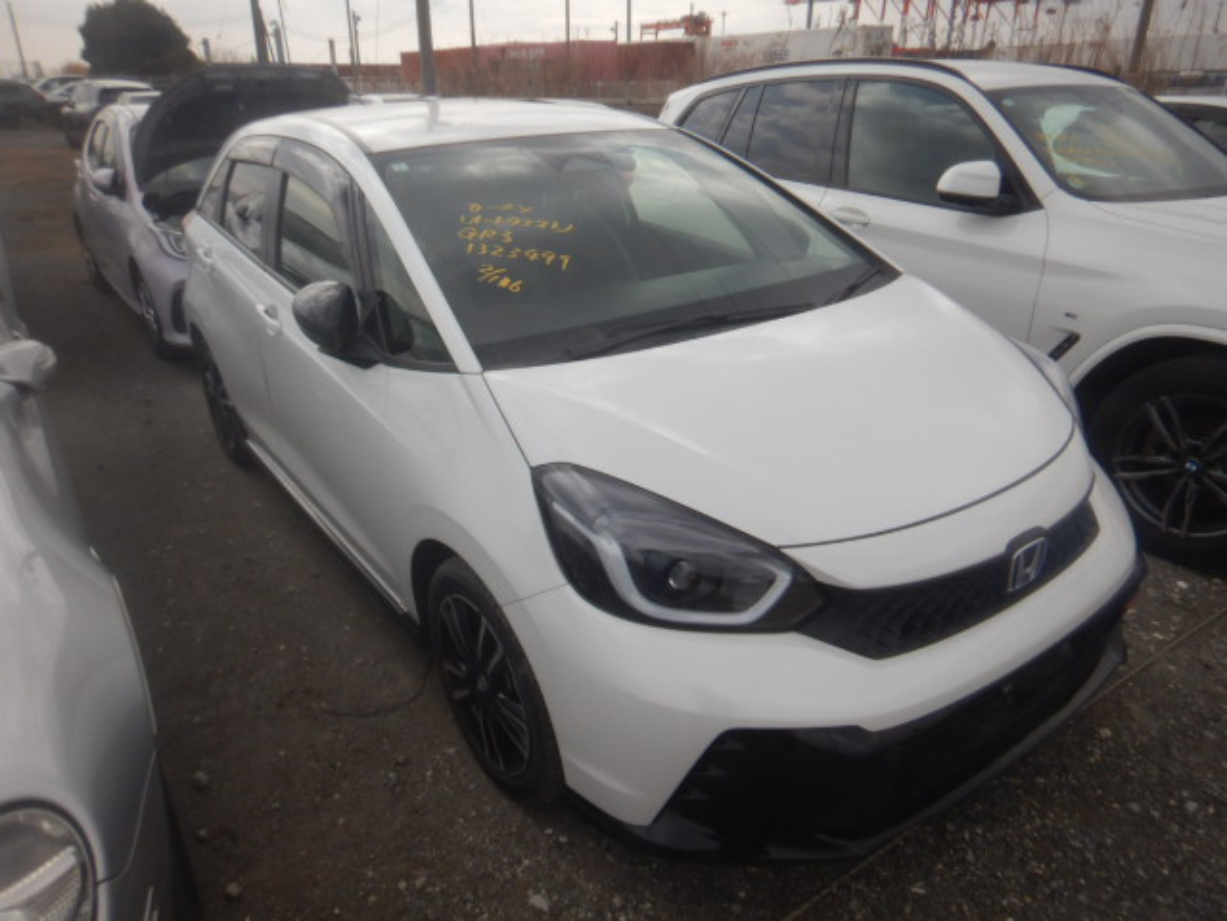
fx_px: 851
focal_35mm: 24
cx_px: 614
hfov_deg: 71.6
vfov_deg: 56.8
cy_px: 460
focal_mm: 4.3
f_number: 2.8
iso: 125
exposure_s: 1/640
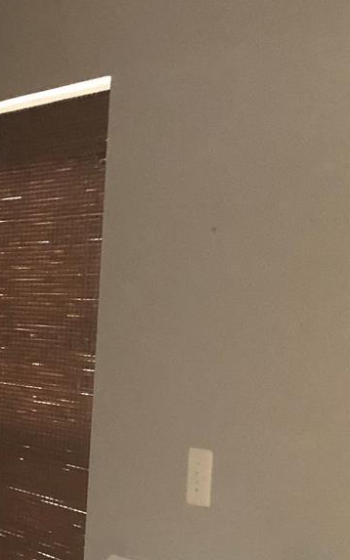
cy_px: 381
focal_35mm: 106
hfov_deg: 10.1
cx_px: -589
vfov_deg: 19.6
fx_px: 1618
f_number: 1.8
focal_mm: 4
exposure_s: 1/11
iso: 100
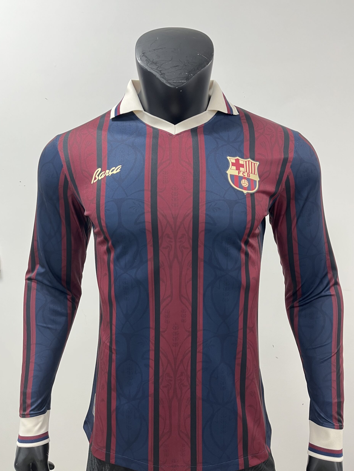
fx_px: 368
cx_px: 180
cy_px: 235
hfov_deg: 51.4
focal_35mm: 27
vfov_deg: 65.3
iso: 80
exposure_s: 1/50
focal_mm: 5.1
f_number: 1.6
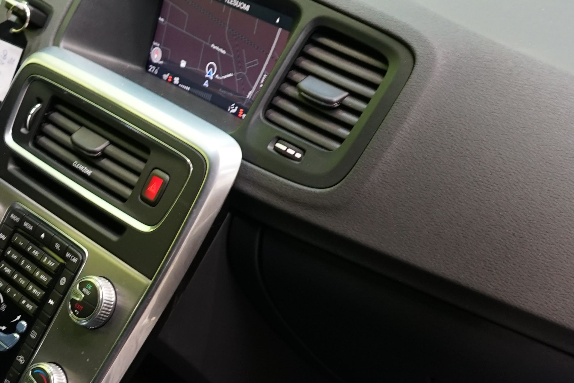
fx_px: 1307
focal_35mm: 82
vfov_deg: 16.6
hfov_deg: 23.5
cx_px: -29
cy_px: 258
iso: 640
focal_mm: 28
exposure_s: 1/30
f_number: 3.5
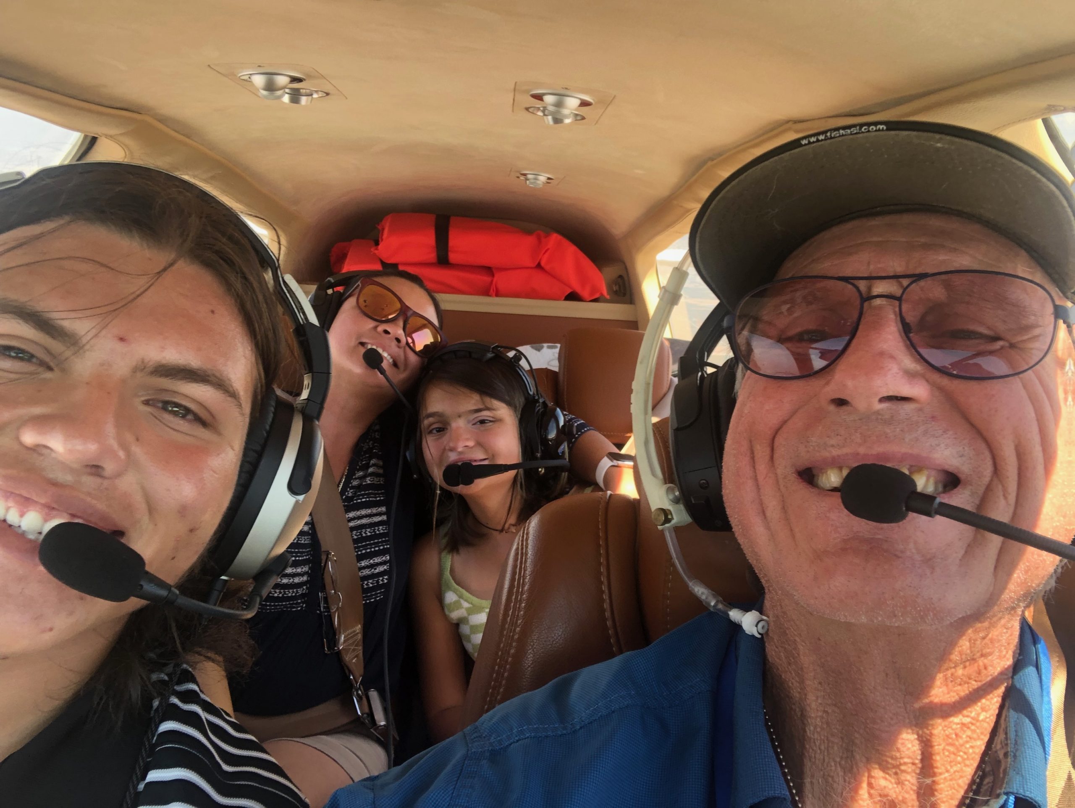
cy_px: 404
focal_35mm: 32
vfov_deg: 44.2
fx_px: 994
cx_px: 538
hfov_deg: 56.8
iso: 32
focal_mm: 2.87
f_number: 2.2
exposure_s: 1/120
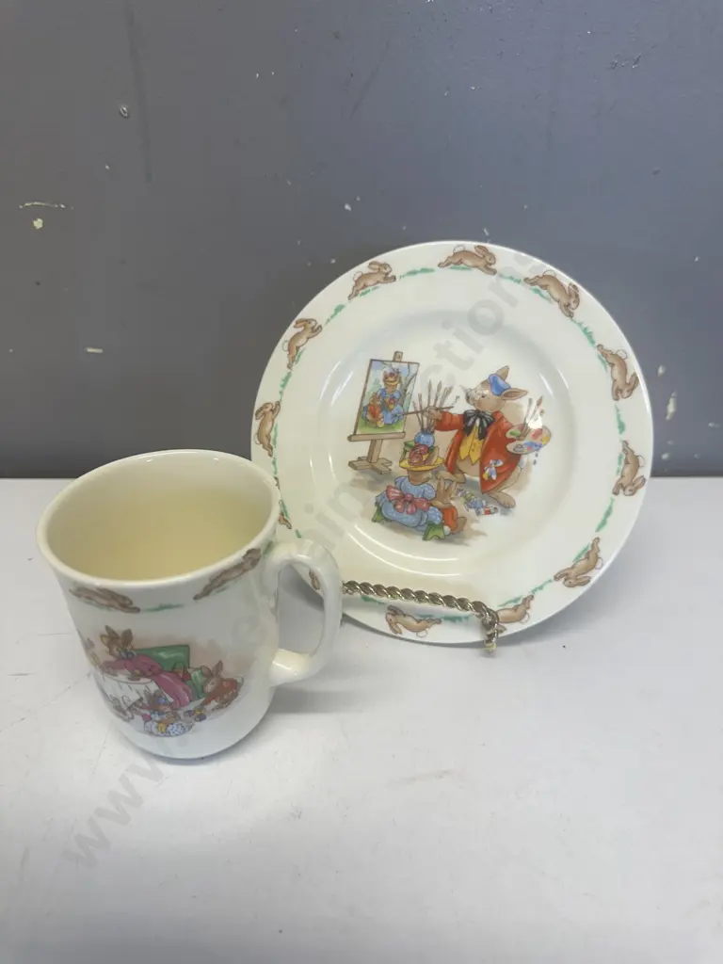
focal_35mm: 24
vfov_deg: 71.6
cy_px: 482
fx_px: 668
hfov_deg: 56.8
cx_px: 362
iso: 64
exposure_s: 1/100
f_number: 1.78
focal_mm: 6.86
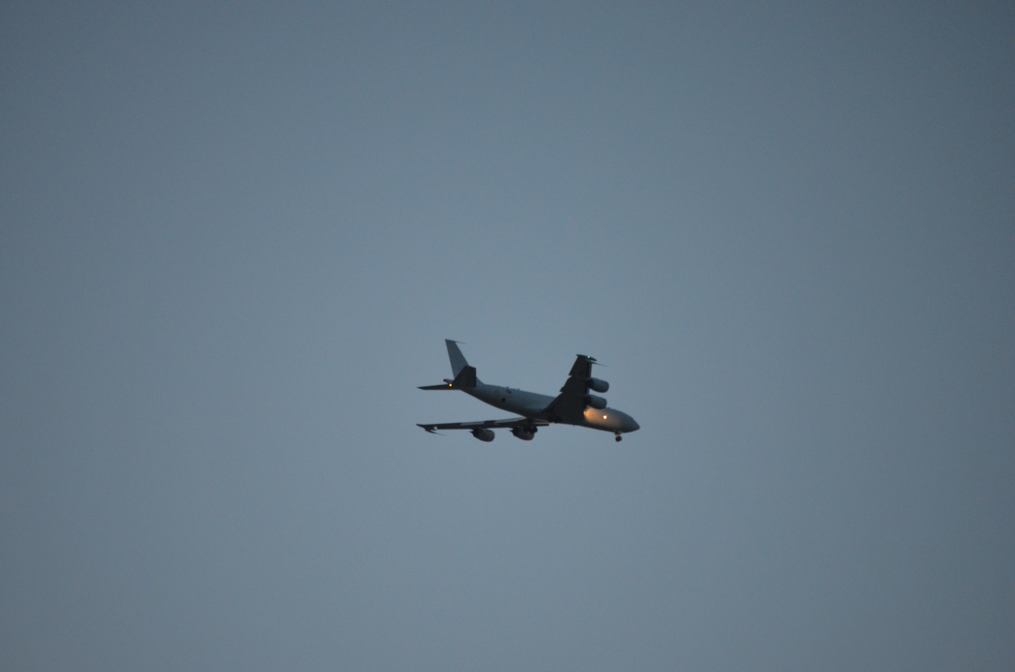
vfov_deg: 4.6
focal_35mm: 300
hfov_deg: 6.9
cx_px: 508
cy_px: 336
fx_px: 8441
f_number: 5.6
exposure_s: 1/60
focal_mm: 200
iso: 1600
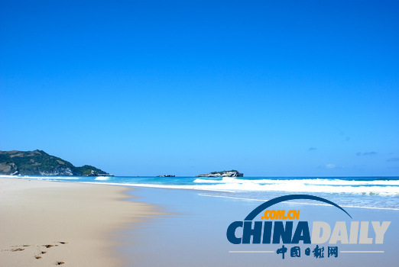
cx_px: 200
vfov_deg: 32.0
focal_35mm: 42
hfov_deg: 46.3
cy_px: 134
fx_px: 466
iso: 100
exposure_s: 1/250
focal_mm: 28
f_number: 10
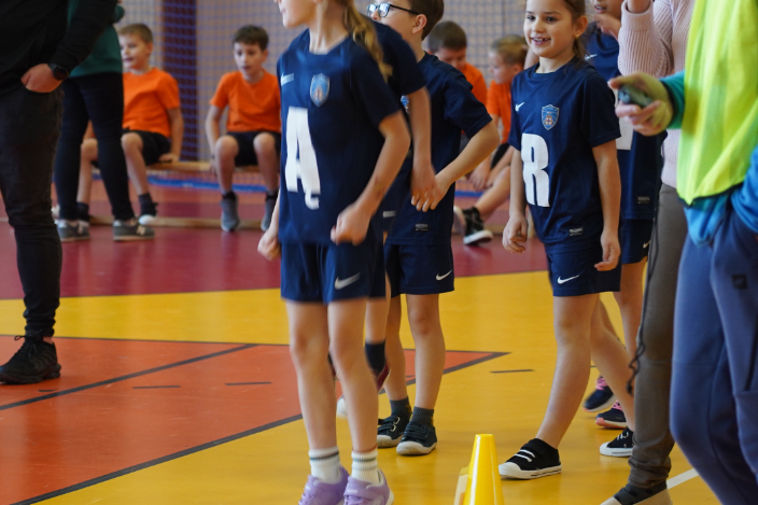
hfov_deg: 10.6
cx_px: 216
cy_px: 187
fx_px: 4084
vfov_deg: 7.1
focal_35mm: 194
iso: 1250
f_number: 4
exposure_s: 1/100
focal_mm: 105
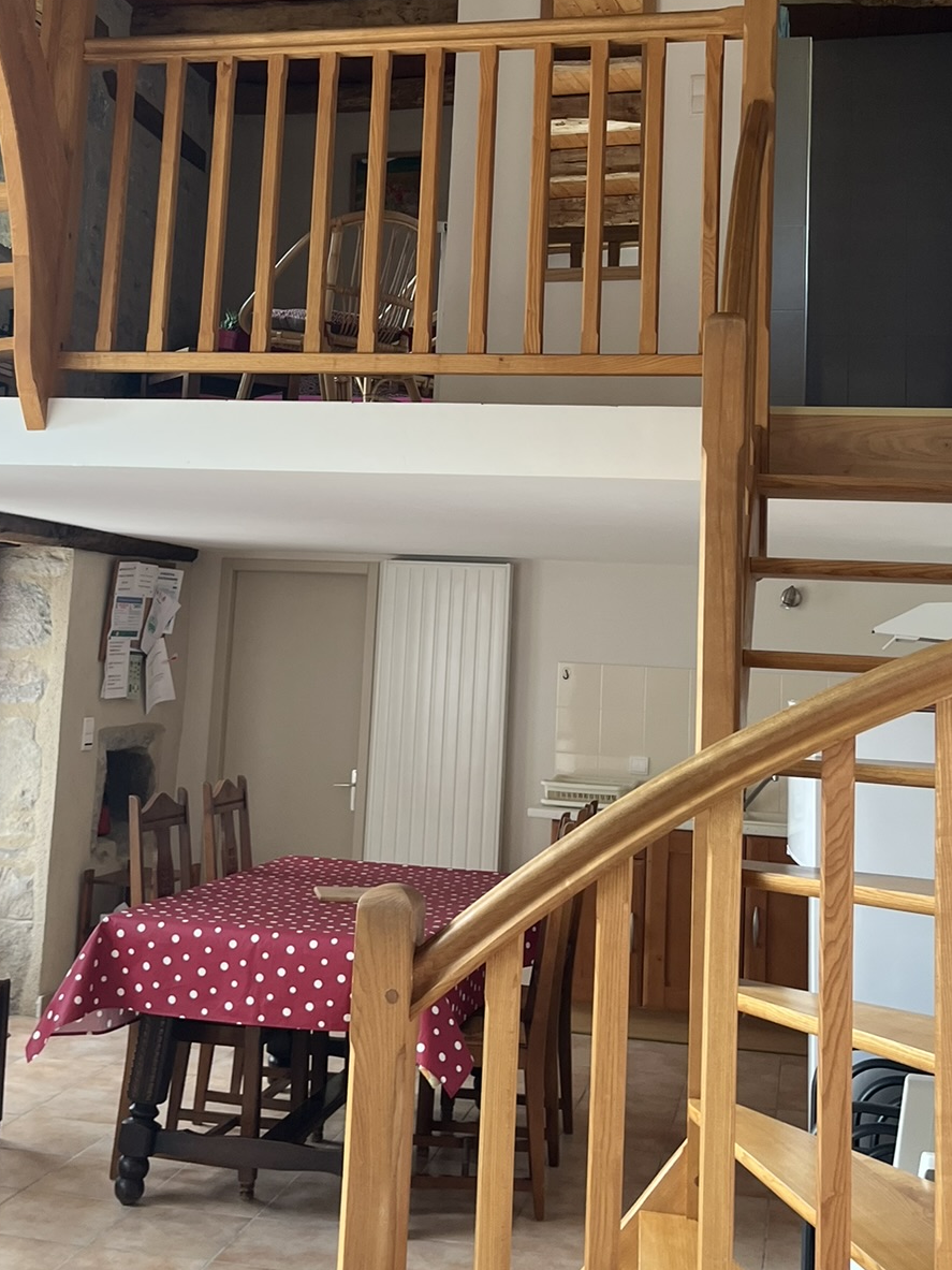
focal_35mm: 45
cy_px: 362
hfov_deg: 32.2
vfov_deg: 41.2
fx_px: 1650
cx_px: 465
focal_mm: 5.1
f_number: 1.6
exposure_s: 1/121
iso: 100
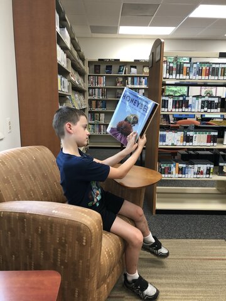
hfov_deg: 49.7
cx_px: 113
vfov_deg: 63.4
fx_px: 244
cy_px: 150
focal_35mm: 28
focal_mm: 3.99
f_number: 1.8
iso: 32
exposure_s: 1/30
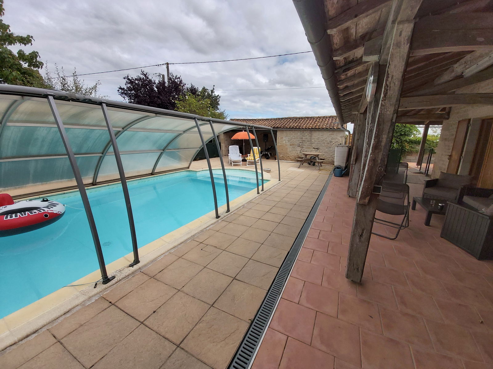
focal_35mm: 13
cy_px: 184
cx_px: 246
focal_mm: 1.42
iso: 40
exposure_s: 1/1559
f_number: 2.2
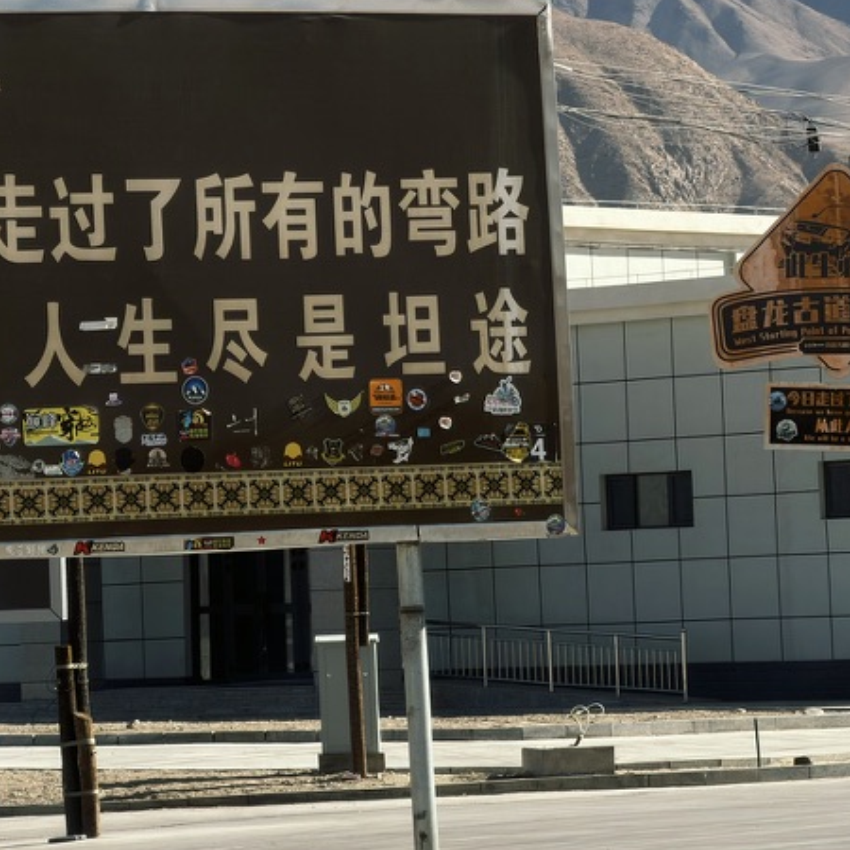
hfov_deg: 8.7
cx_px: 314
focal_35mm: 201
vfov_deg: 8.7
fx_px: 5584
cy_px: 387
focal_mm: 16.89
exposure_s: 1/638
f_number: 2.8
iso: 25
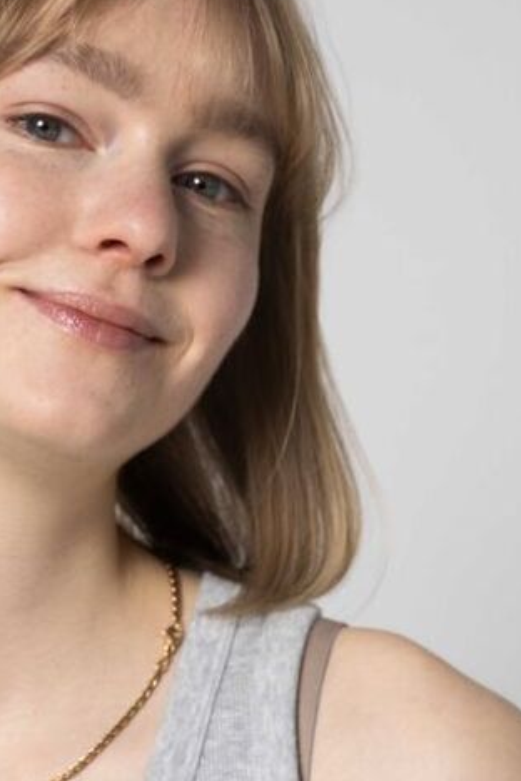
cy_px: 562
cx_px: 53
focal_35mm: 228
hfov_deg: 6.0
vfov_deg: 9.0
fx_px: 4949
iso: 100
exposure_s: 1/200
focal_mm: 105
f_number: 6.3
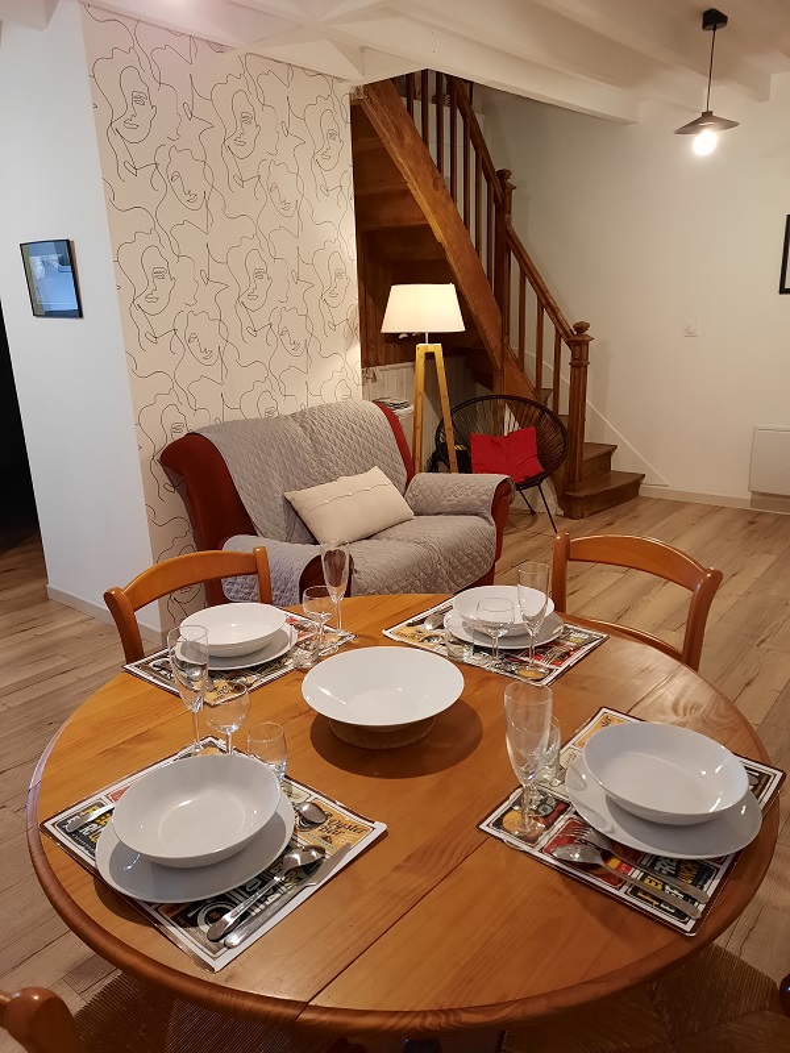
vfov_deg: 69.4
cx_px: 395
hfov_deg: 54.9
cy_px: 526
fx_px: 761
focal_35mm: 25
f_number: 2
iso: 400
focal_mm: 4.6
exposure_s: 1/33
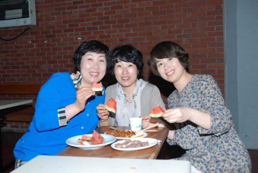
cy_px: 86
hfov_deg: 44.9
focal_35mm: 44
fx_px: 312
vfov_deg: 31.0
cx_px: 129
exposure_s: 1/60
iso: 200
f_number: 5.6
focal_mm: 29
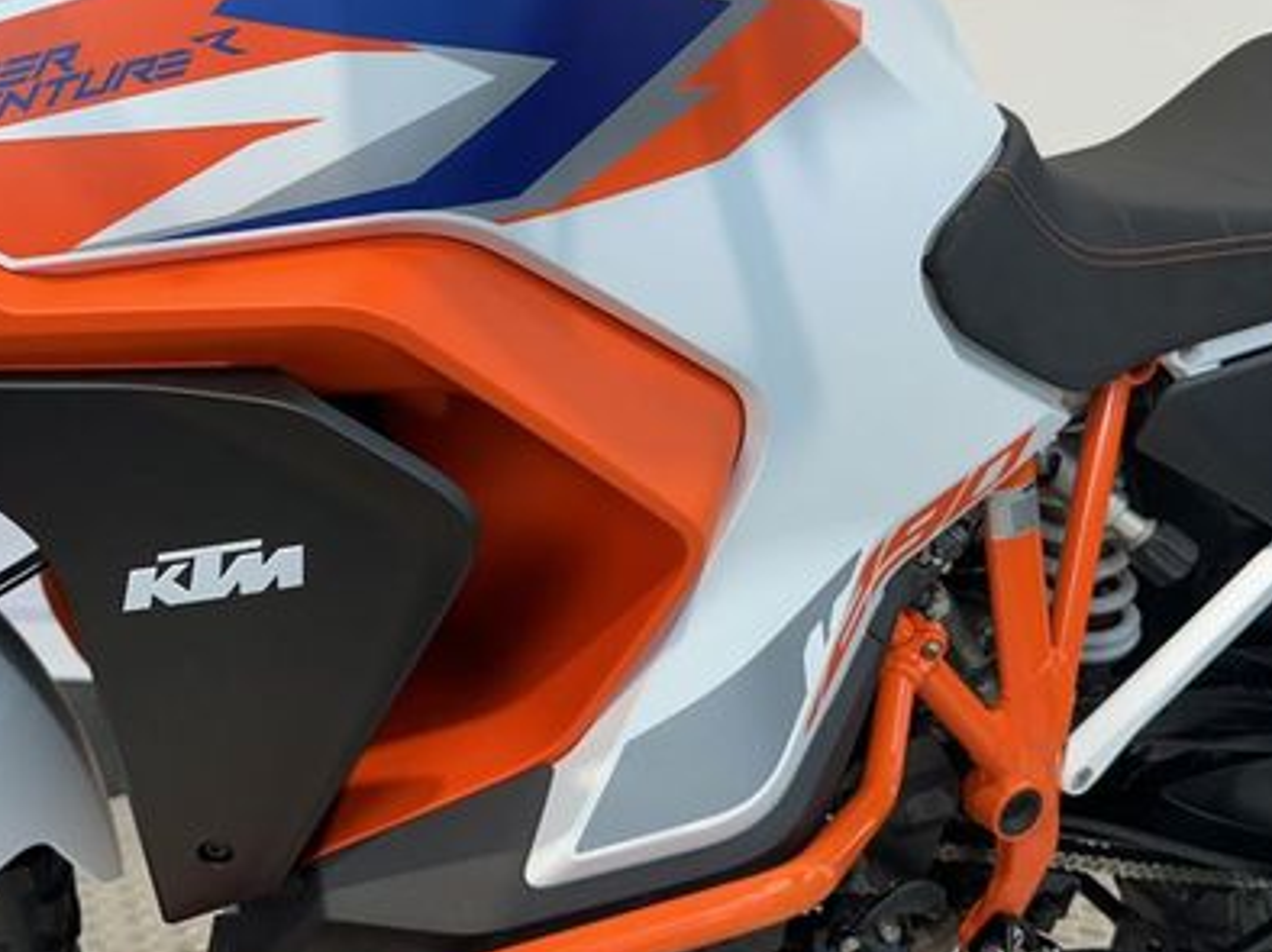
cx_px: 597
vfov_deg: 36.7
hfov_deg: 47.9
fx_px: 1432
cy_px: 384
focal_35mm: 39
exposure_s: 1/100
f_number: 1.78
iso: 64
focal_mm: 6.86
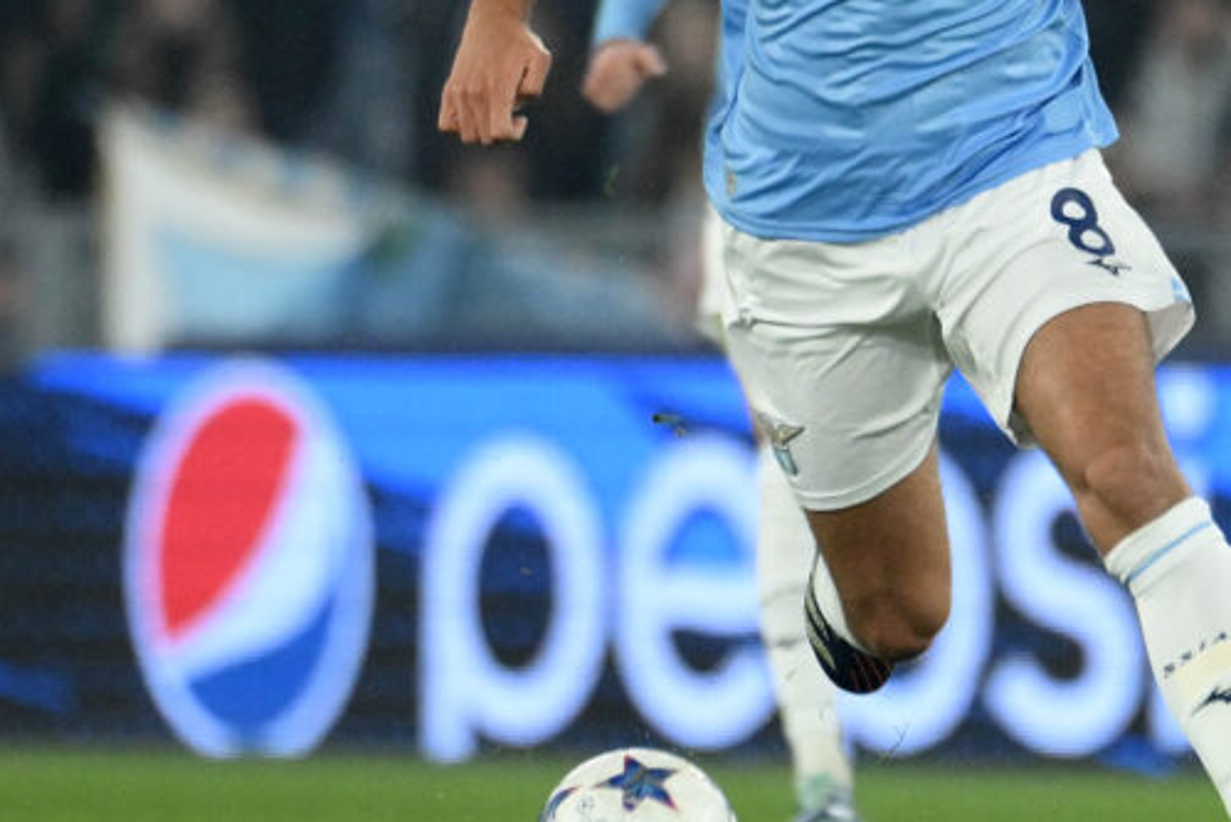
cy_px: 167
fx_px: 40017
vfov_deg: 1.2
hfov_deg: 1.8
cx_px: 1113
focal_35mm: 1170
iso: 3200
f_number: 4
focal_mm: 380
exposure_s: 1/1250
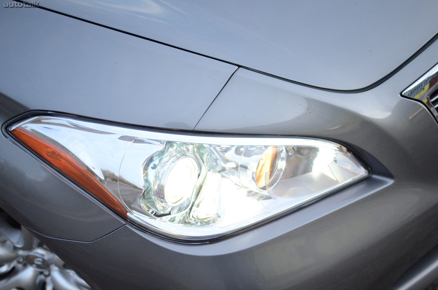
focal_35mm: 52
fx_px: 637
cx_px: 219
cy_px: 145
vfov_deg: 25.6
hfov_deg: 37.9
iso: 3200
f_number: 1.8
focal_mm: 35
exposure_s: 1/8000
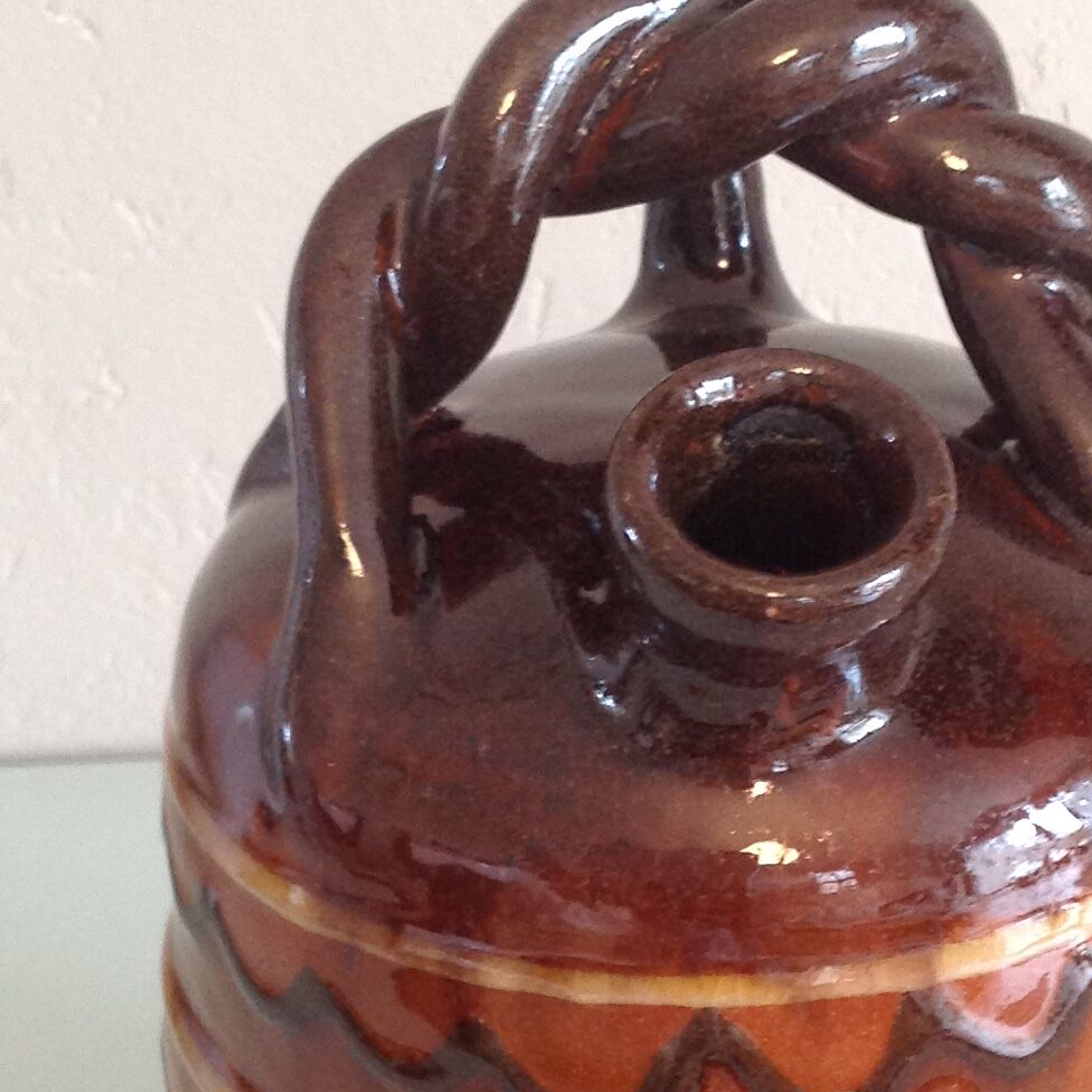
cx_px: 734
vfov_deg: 21.1
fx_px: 2927
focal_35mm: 82
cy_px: 697
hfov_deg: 21.1
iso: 125
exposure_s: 1/15
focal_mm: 4.28
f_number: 2.4
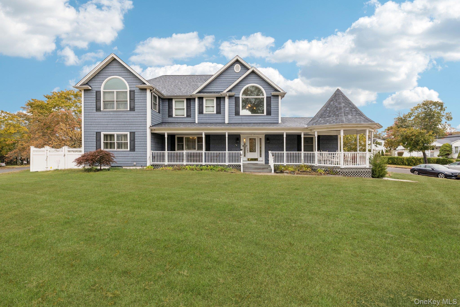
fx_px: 192
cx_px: 230
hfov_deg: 100.4
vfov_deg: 77.3
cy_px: 154
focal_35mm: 15
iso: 640
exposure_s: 1/160
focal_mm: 15
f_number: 13
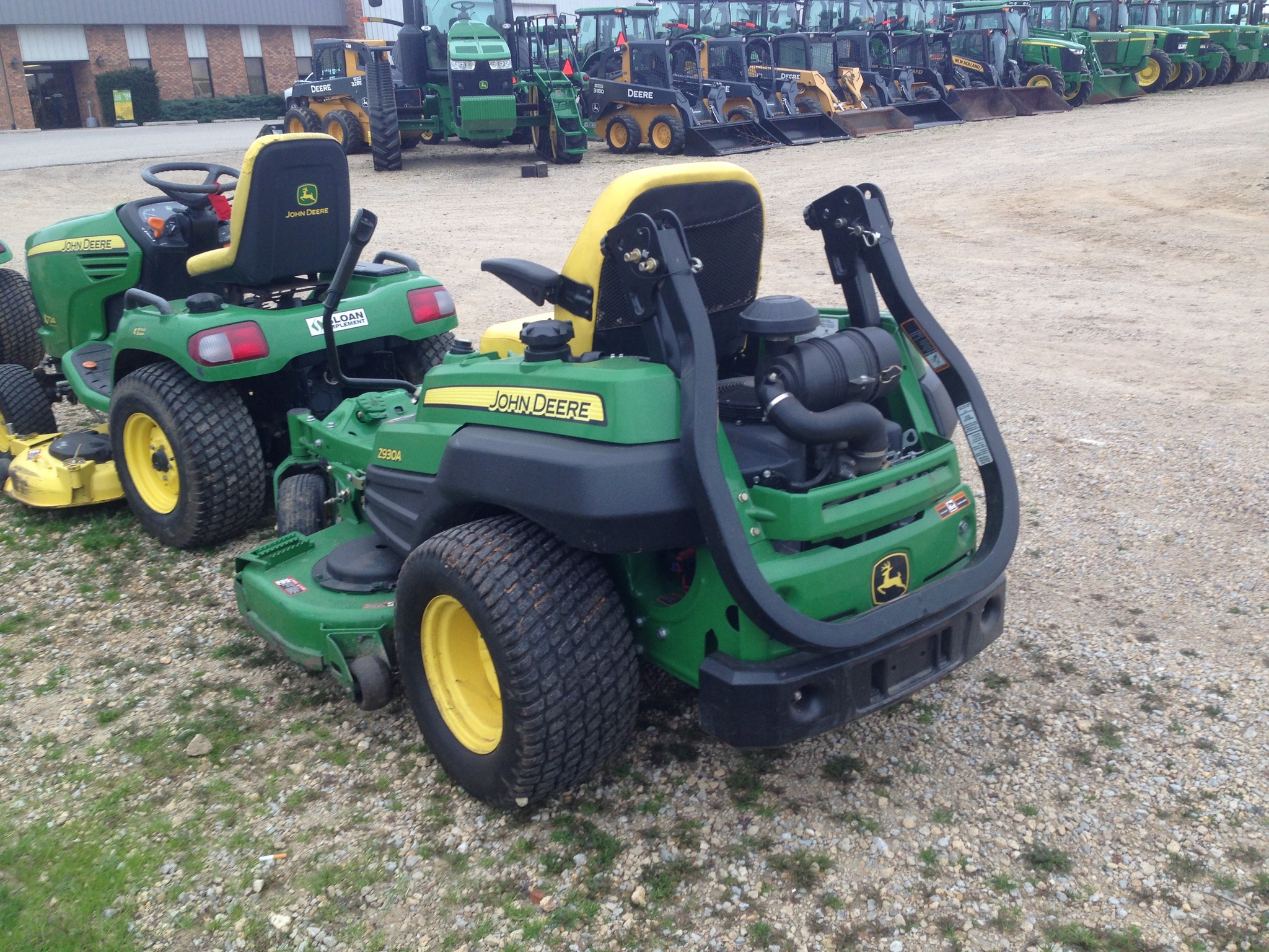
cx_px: 634
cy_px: 476
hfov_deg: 55.4
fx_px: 1210
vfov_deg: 42.9
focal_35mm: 33
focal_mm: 4.12
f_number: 2.4
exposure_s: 1/120
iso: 80
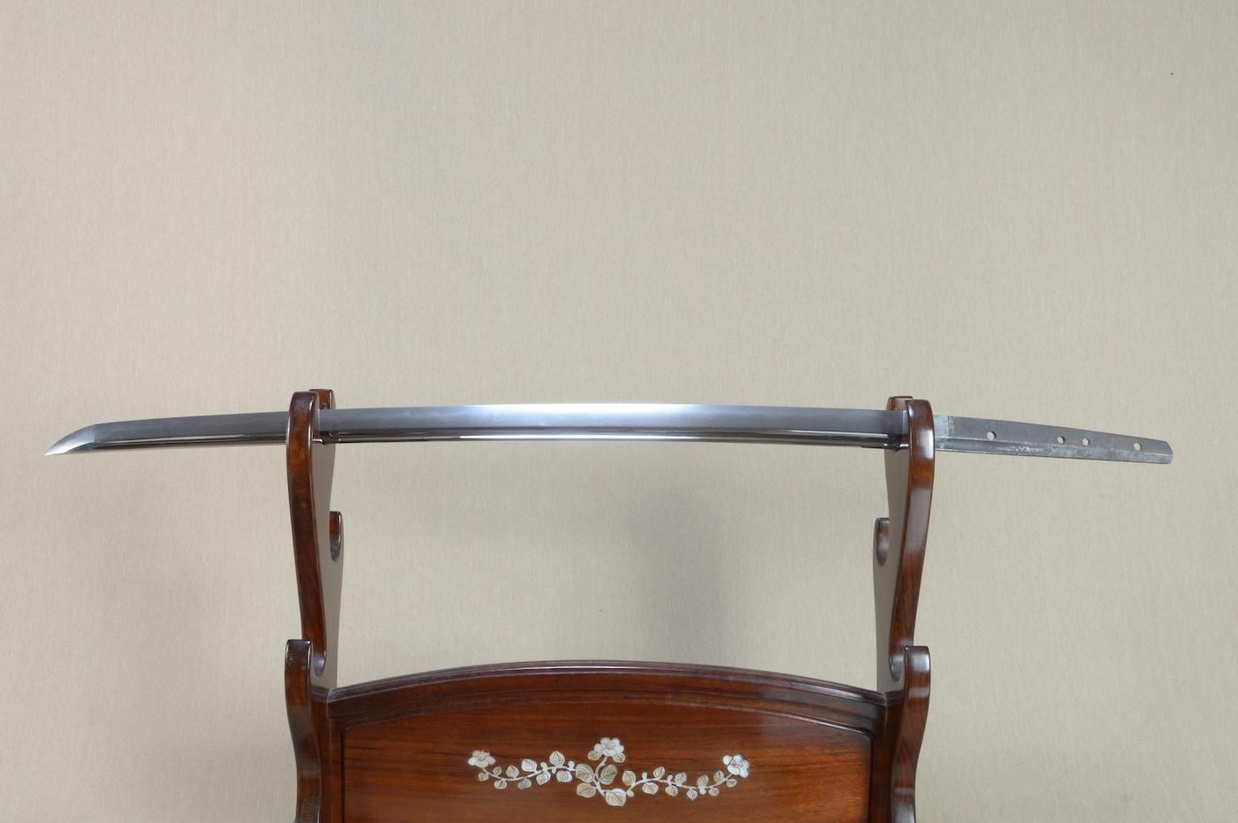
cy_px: 412
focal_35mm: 33
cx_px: 619
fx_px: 1134
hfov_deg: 57.3
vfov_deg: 39.9
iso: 400
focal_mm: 22
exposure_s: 1/2
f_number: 11
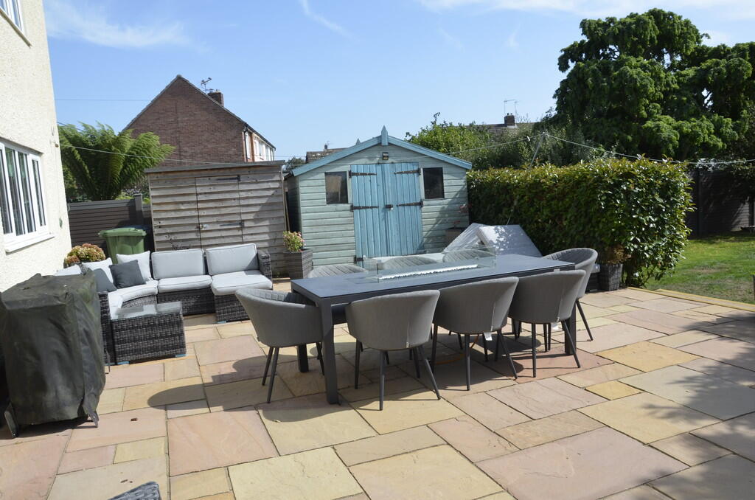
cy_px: 250
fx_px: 565
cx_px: 378
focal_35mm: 27
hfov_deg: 67.5
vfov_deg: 47.7
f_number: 8
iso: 140
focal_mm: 18
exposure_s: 1/250
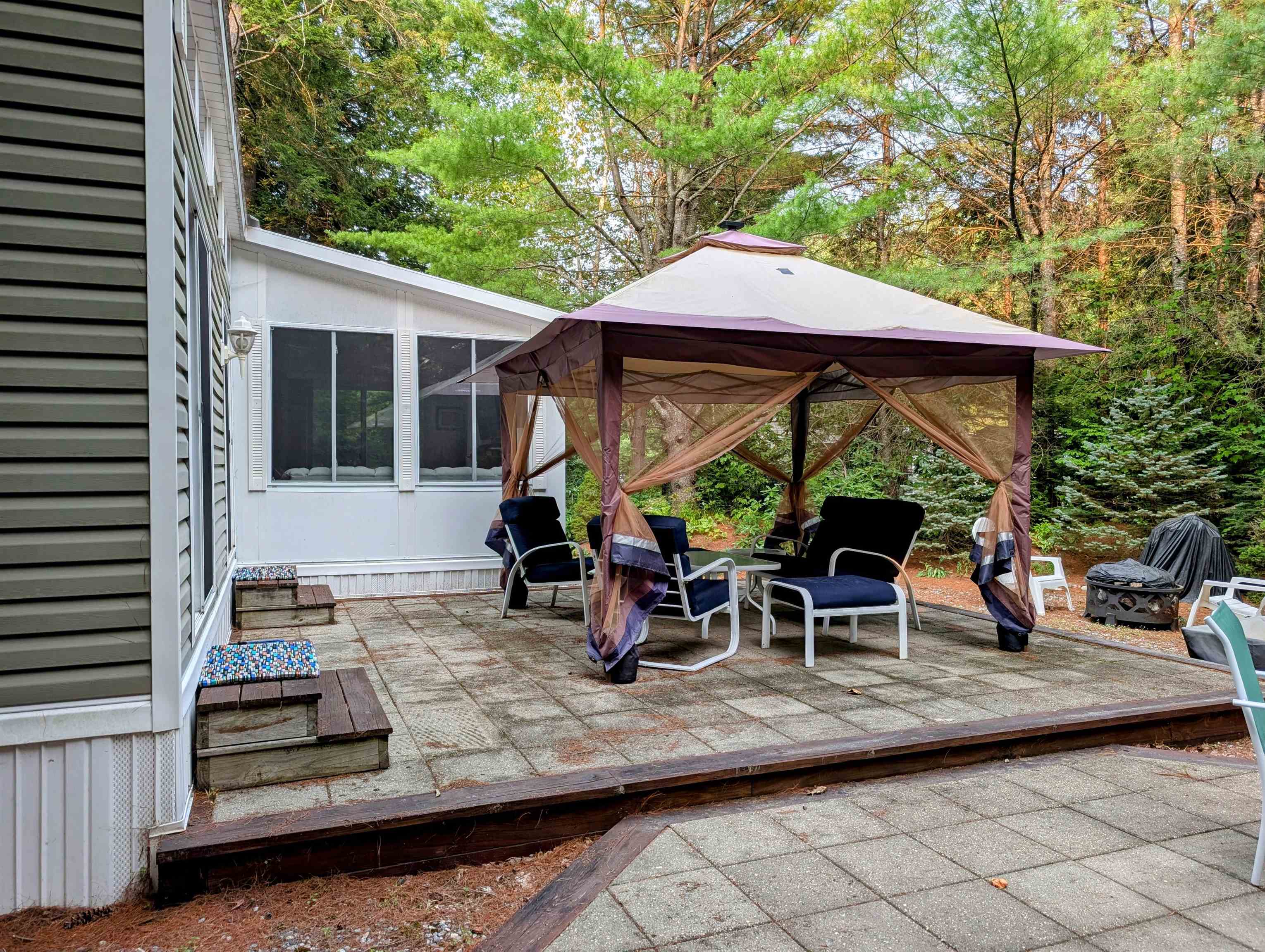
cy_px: 476
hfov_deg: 71.5
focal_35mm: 24
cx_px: 632
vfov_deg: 56.9
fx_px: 878
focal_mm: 6.9
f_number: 1.68
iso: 22
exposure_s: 1/133
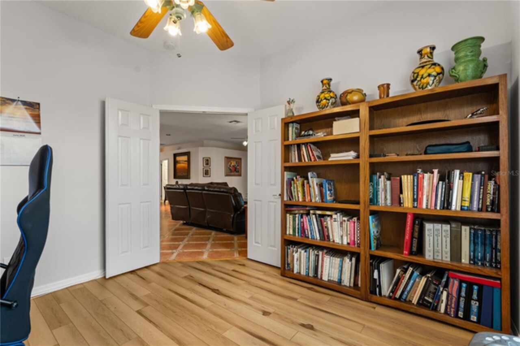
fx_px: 231
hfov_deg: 96.8
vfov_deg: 73.7
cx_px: 260
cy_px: 173
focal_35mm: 16
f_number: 7.1
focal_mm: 16
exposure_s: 1/80
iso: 1250
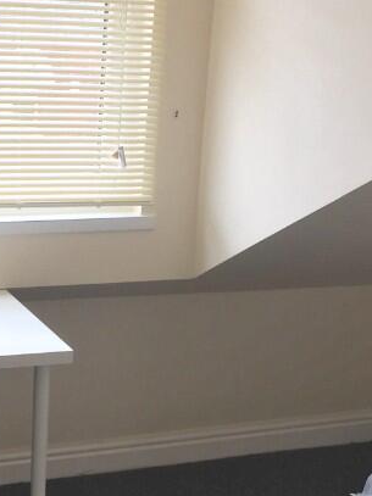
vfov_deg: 26.6
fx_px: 1047
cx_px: 40
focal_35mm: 73
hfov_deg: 19.8
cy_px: 322
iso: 32
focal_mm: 4.15
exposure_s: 1/100
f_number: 2.2
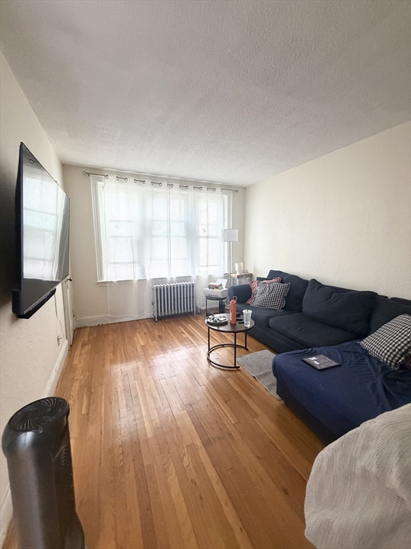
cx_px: 206
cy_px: 274
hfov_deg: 85.7
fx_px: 222
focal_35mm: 14
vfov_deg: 102.1
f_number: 2.2
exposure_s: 1/60
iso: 500
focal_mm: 2.22
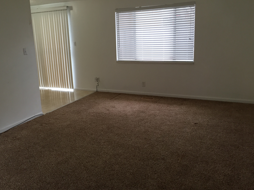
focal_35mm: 33
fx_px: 242
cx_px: 119
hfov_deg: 55.3
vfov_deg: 42.9
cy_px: 84
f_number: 2.2
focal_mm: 4.15
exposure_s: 1/30
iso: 32
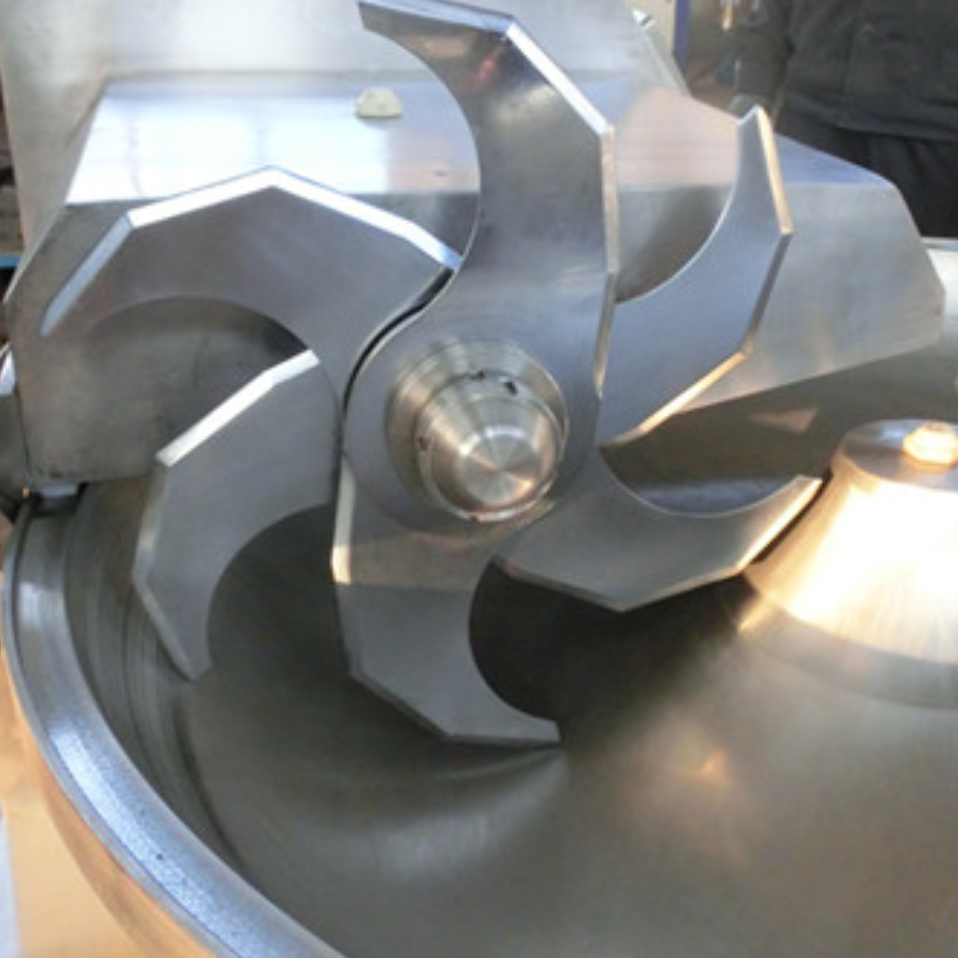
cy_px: 465
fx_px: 1252
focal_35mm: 40
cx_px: 469
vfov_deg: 41.9
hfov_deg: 41.9
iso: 800
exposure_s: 1/125
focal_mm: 5.36
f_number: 3.5
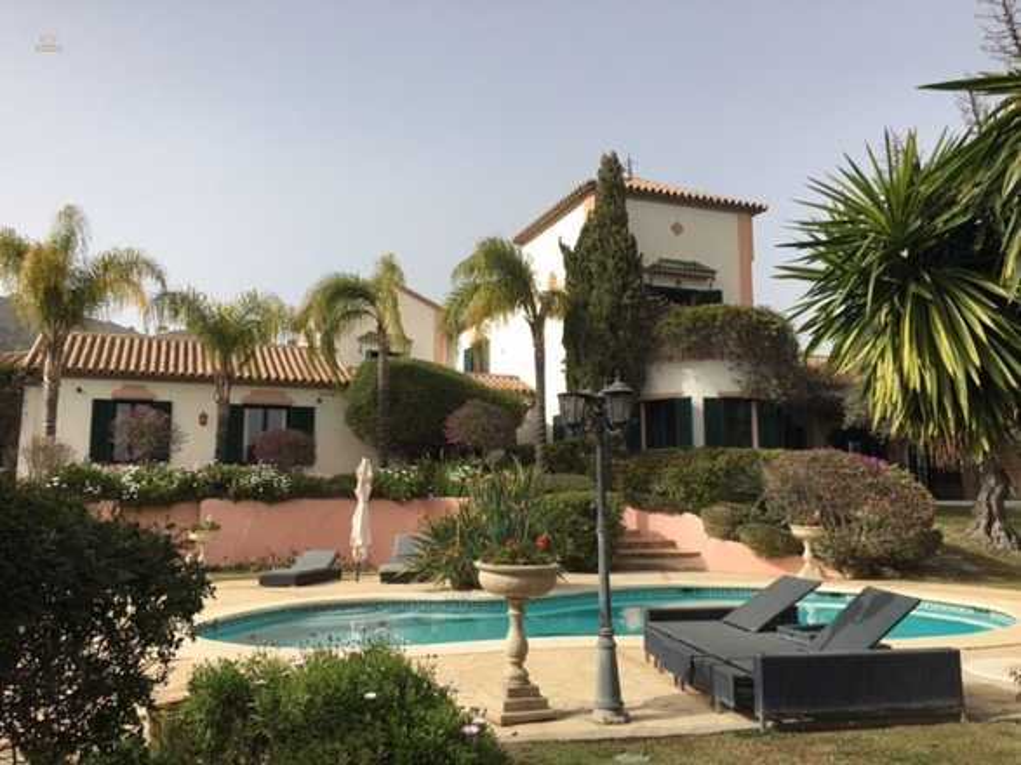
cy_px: 382
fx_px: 855
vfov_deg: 48.2
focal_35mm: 29
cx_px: 510
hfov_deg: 61.7
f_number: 2.2
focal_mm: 4.15
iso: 25
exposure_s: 1/1148
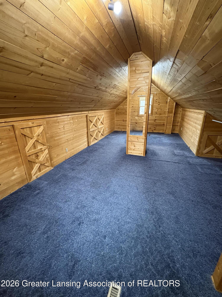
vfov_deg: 102.1
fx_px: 120
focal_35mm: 14
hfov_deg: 85.7
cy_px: 148
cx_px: 111
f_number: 2.2
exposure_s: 1/40
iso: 800
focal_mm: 2.22
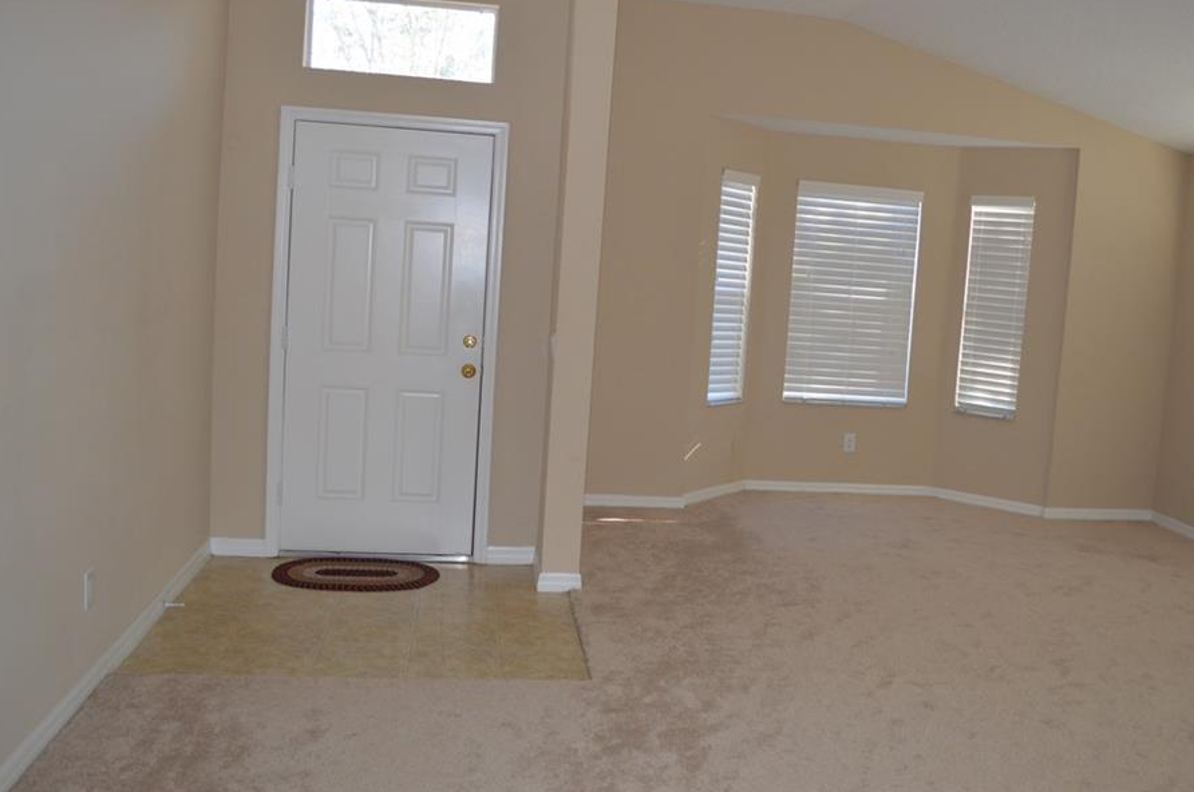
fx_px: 1027
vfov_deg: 42.2
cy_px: 361
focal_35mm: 31
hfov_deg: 60.2
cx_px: 656
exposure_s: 1/80
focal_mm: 18
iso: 400
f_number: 4
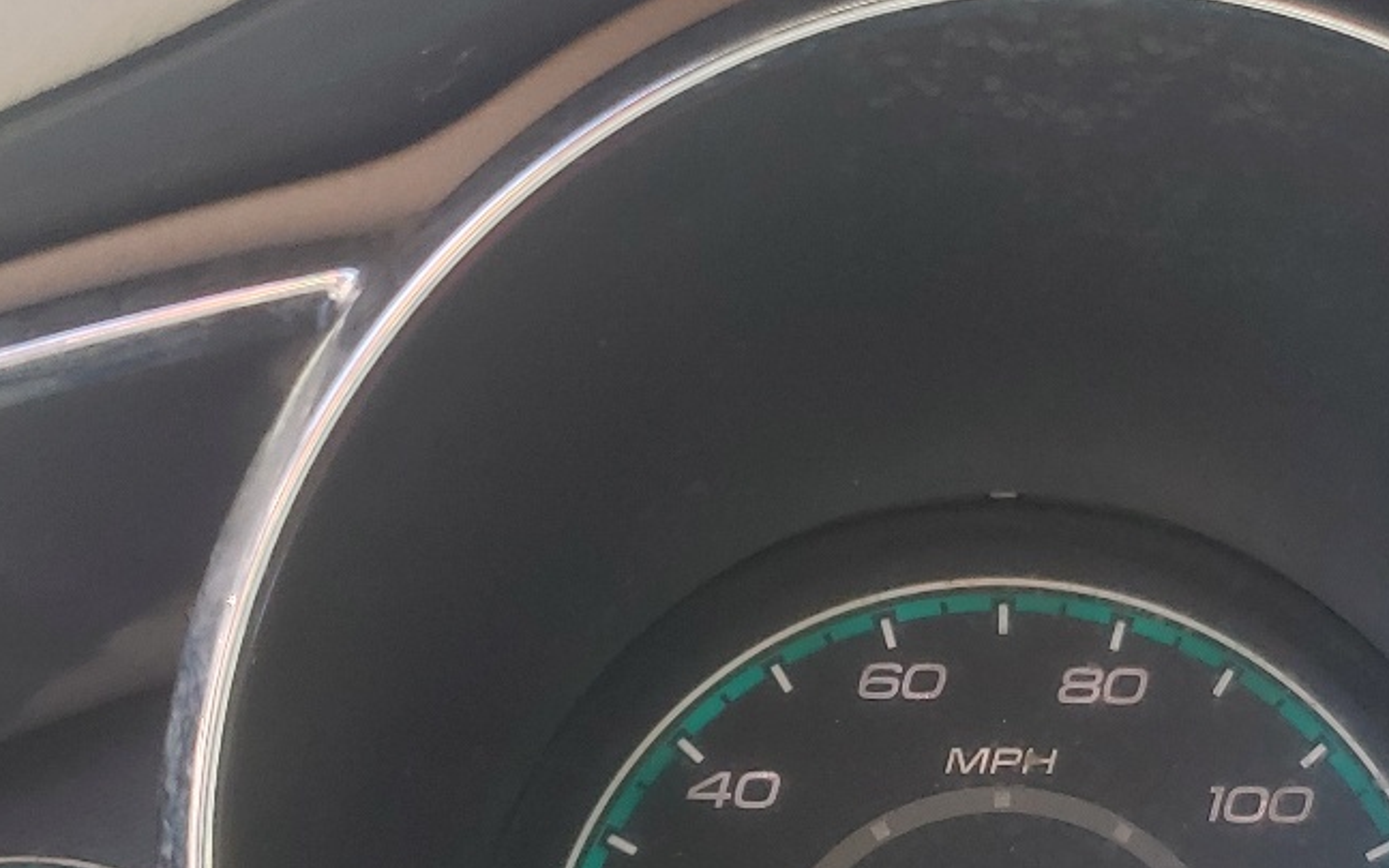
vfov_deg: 18.5
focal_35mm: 68
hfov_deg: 29.8
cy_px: 941
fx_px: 2574
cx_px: 1025
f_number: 1.5
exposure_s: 1/294
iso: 50
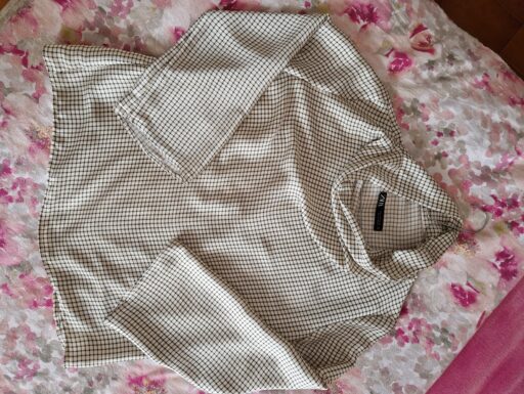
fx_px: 348
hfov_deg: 73.9
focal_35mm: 23
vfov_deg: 59.0
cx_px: 262
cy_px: 197
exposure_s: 1/50
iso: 500
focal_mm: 5.4
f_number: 1.8
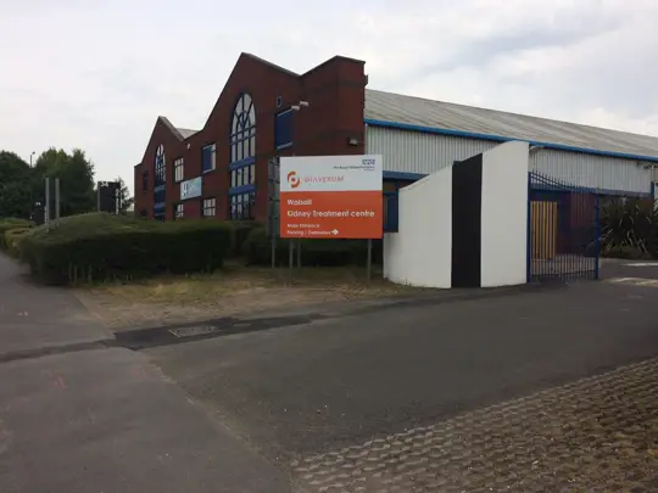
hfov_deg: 61.7
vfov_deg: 48.2
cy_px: 246
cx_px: 329
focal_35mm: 29
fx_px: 551
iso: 32
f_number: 2.2
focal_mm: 4.15
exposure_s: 1/1580
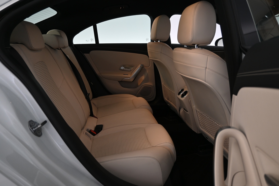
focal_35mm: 27
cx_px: 140
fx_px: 209
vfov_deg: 47.9
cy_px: 93
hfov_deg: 67.4
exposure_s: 1/30
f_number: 3.5
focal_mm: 18
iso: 400
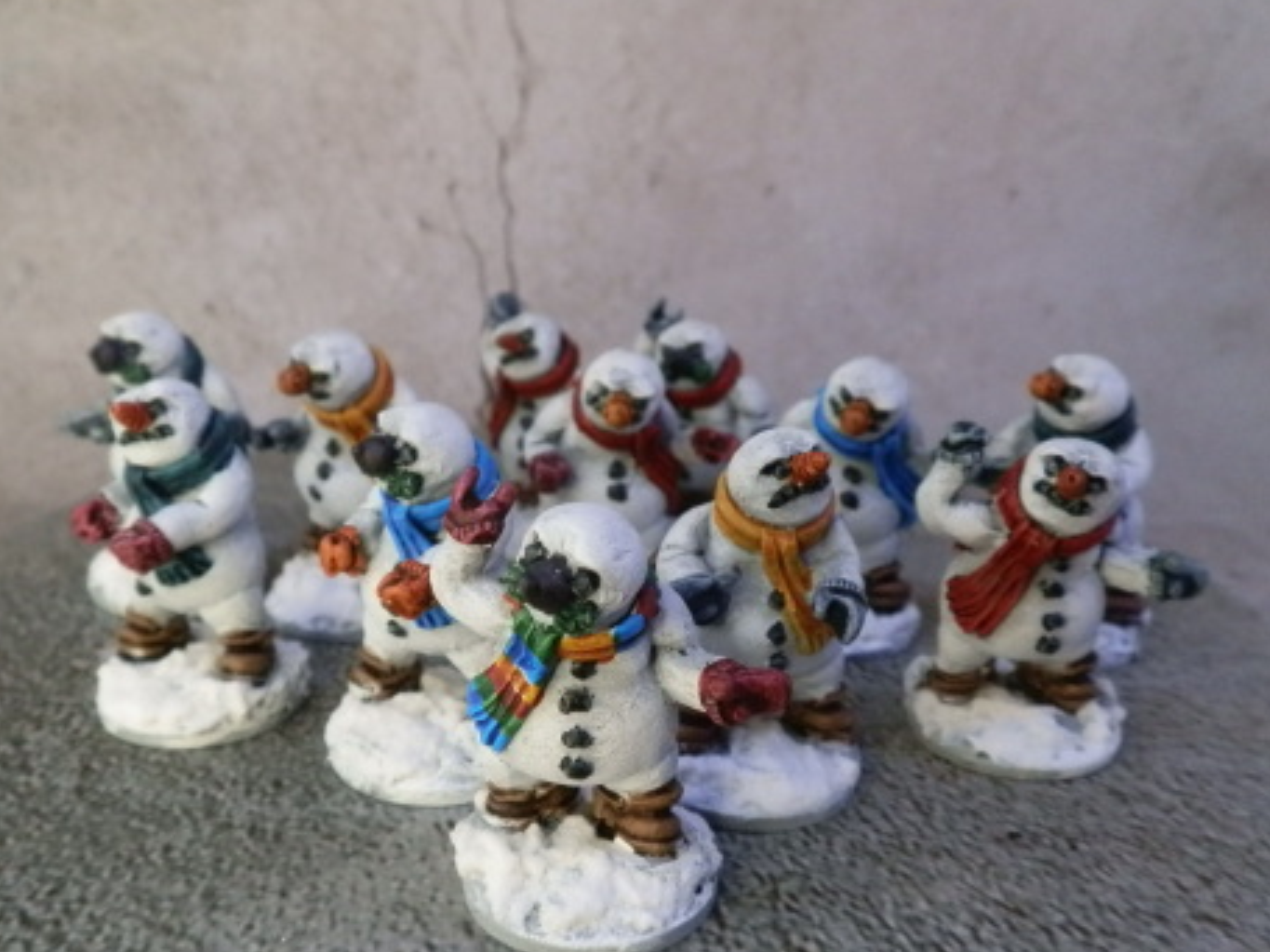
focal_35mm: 33
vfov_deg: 42.9
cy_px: 503
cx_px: 606
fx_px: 1210
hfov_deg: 55.3
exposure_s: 1/200
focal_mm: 5
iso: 400
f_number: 3.1
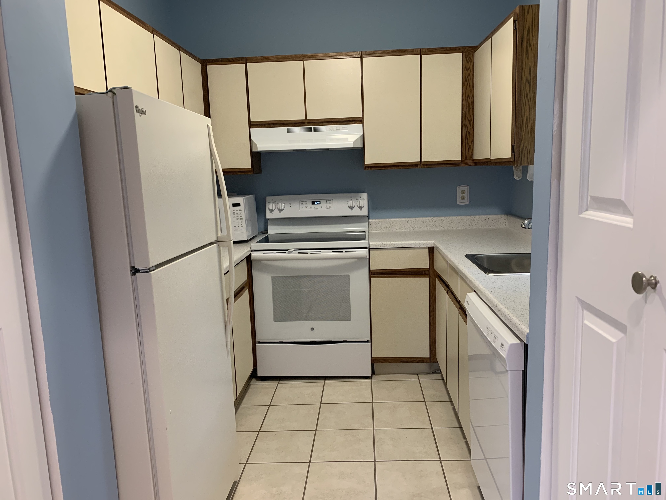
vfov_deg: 53.1
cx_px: 333
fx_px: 500
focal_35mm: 26
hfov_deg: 67.3
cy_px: 250
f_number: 1.8
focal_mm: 4.25
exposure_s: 1/60
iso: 125
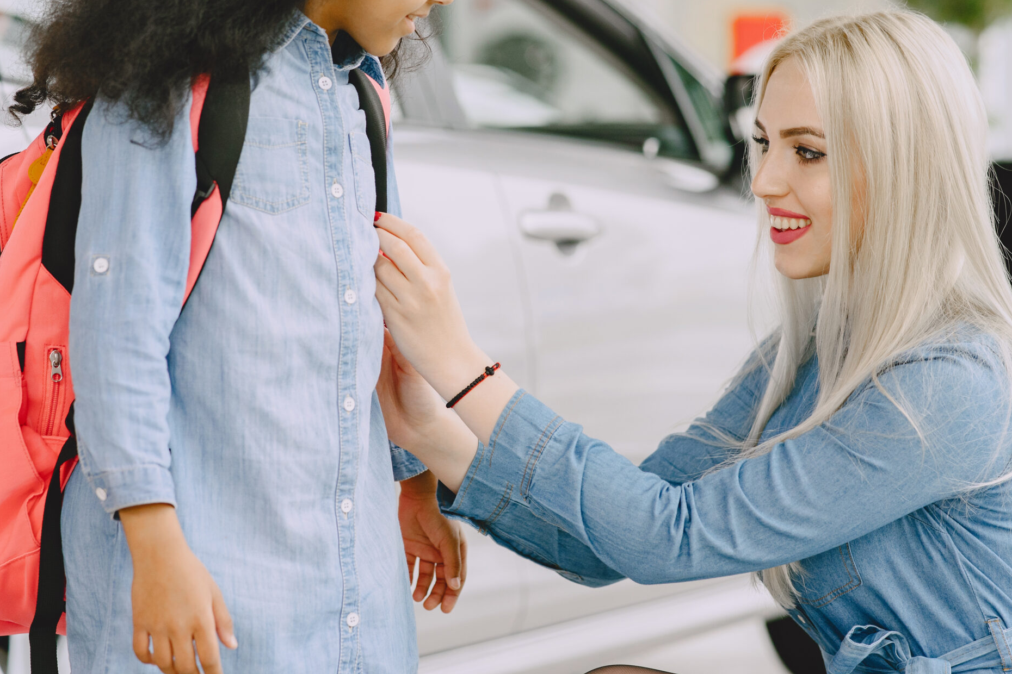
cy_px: 277
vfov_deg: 11.7
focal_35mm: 117
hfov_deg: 17.5
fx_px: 3289
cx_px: 508
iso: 800
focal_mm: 85
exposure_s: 1/320
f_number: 2.8
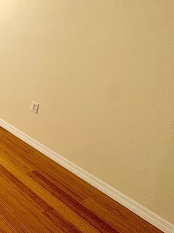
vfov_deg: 49.1
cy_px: 41
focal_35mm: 35
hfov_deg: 25.7
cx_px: -107
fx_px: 235
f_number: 2.2
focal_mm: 2.22
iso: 100
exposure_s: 1/99
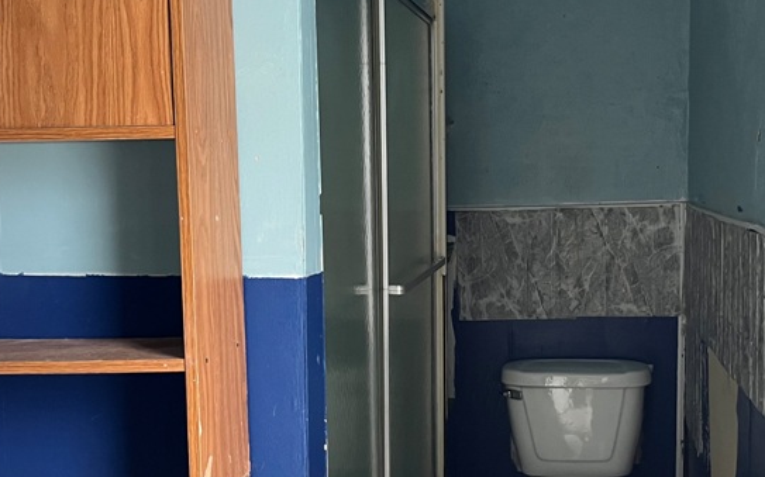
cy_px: 243
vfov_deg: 24.9
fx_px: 1084
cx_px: 497
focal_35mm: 52
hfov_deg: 38.5
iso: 125
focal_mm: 5.1
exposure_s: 1/62
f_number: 1.6
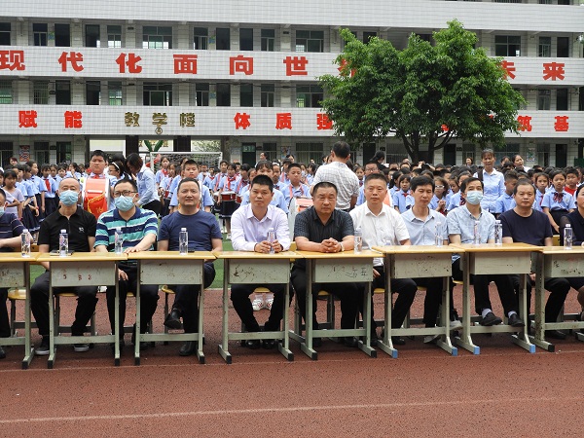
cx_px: 292
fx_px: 928
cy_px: 219
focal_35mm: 55
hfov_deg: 34.9
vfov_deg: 26.6
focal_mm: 9.9
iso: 100
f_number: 4
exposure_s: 1/200
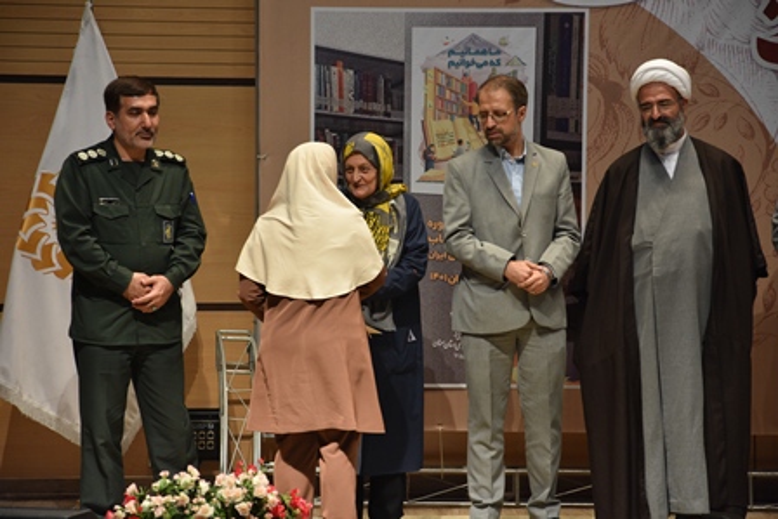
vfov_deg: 8.7
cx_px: 389
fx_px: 3405
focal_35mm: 158
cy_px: 260
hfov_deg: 13.0
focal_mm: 105
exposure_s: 1/60
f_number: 5.6
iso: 1000
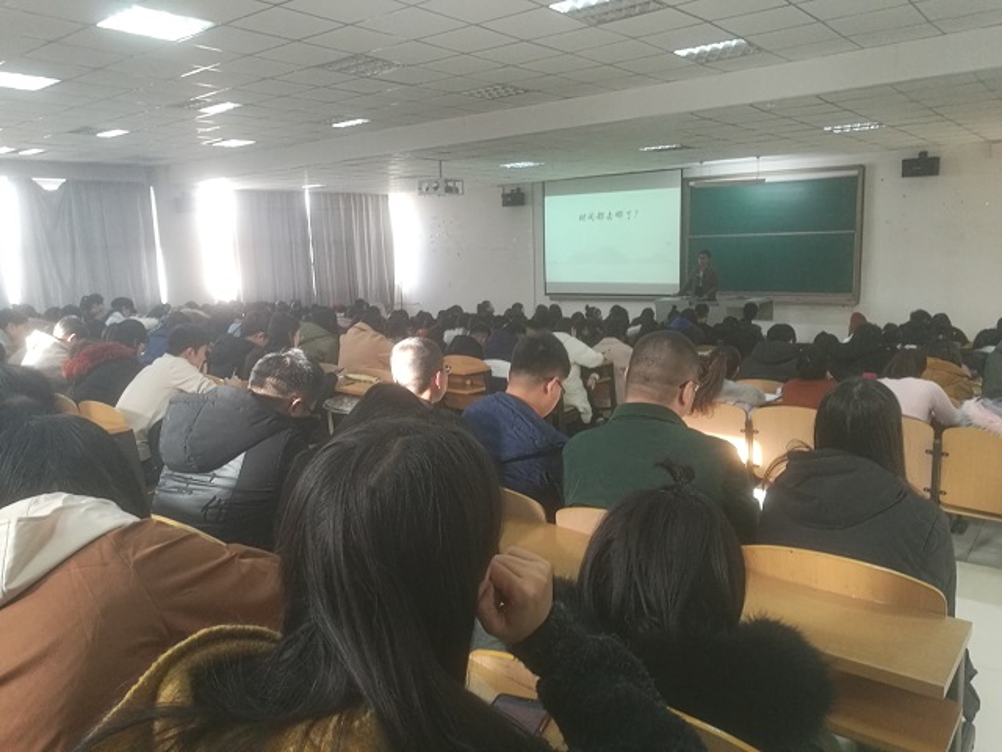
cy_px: 376
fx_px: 782
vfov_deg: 51.4
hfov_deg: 65.3
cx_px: 501
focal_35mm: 27
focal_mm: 4.5
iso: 320
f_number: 2.2
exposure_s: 1/33.3
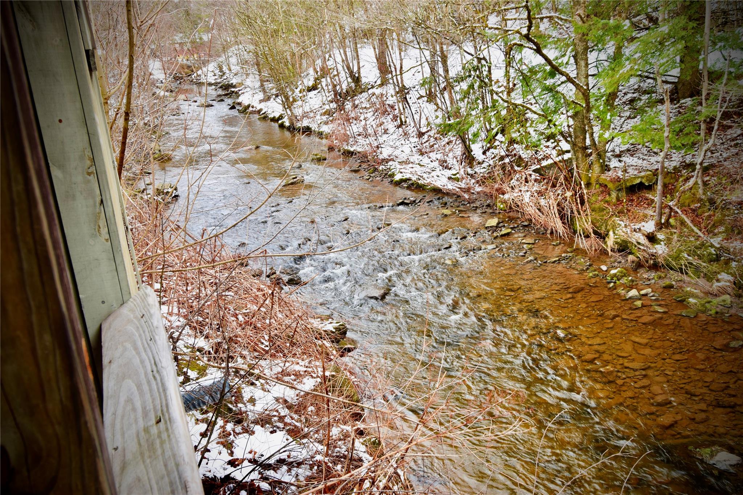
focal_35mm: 30
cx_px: 372
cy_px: 248
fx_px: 619
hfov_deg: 61.9
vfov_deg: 43.6
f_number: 9
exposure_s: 1/30
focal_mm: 20
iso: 100
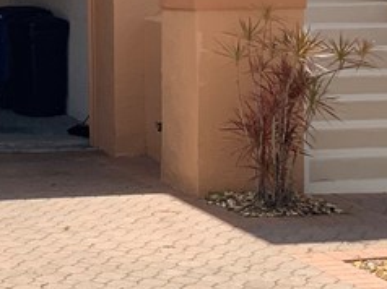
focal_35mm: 125
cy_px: 16
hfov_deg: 15.3
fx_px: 1396
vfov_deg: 11.7
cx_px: -63
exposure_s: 1/2141
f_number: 1.8
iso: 20
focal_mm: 3
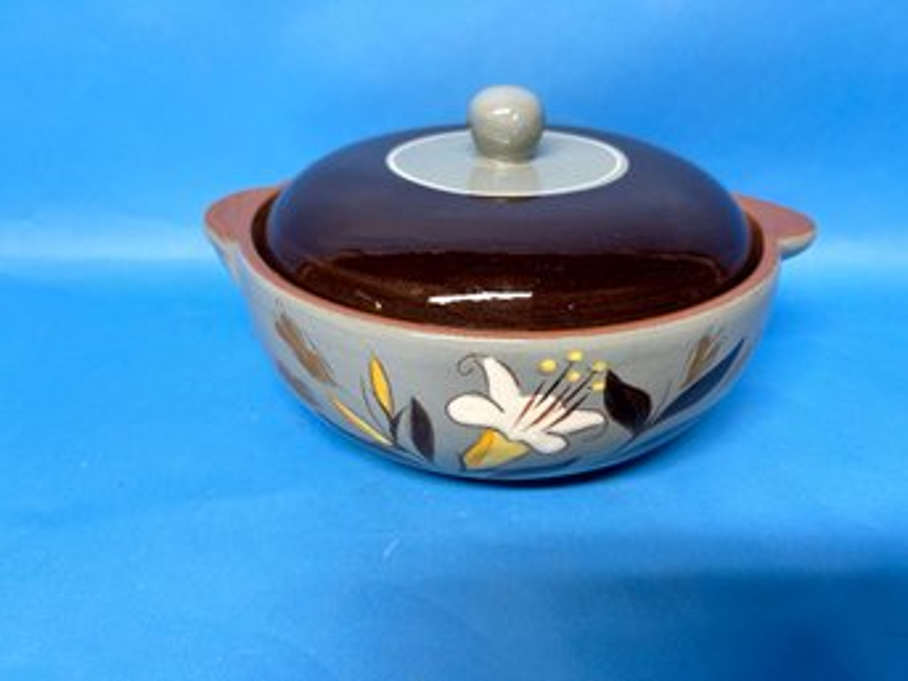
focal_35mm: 26
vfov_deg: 53.0
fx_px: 682
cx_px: 454
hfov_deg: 67.3
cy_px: 340
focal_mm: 5.7
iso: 80
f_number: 1.5
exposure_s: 1/60
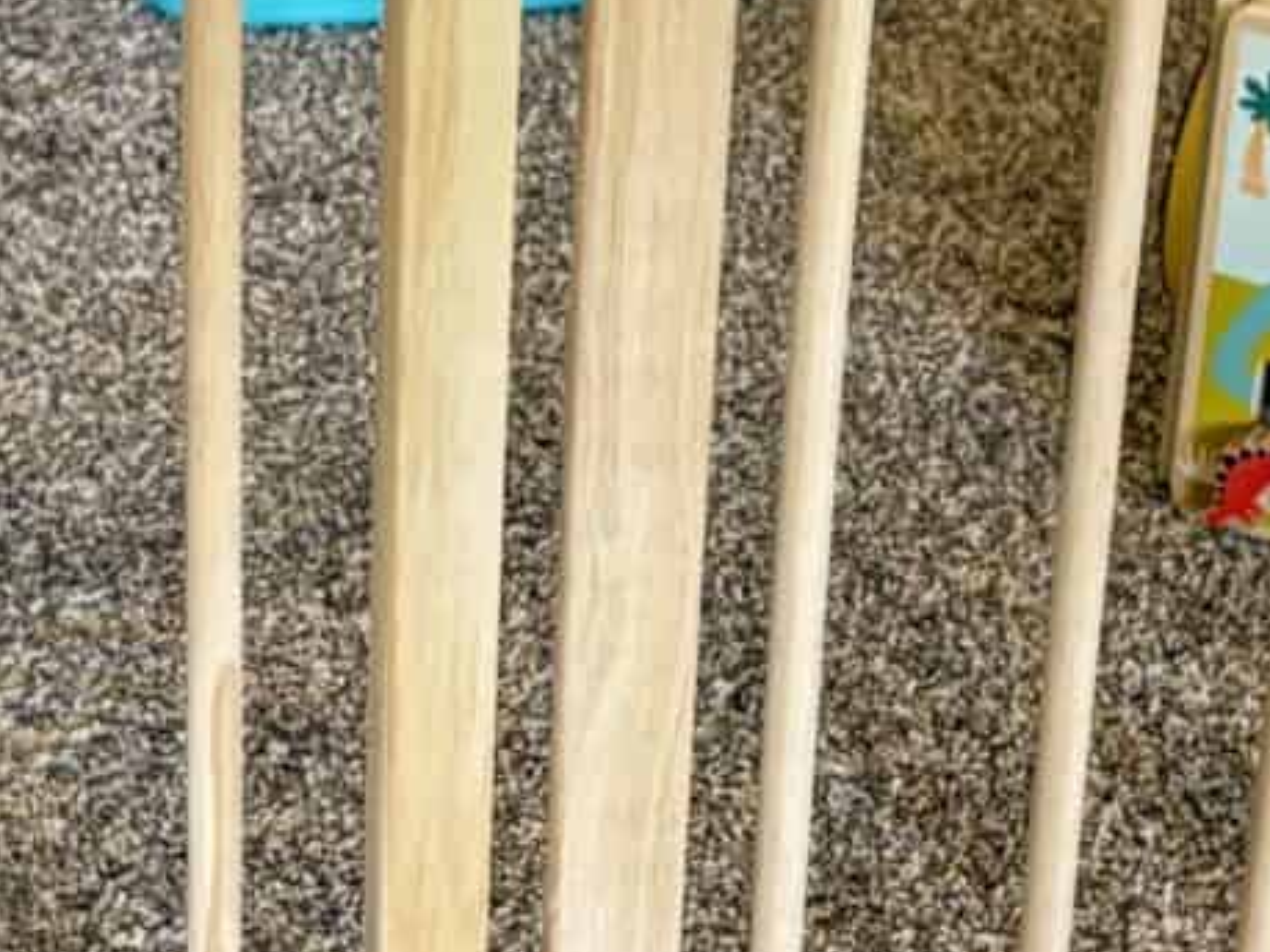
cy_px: 553
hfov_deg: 13.6
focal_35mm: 145
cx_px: 520
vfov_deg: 10.2
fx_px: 5318
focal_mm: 5.96
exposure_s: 1/60
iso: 320
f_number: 1.6
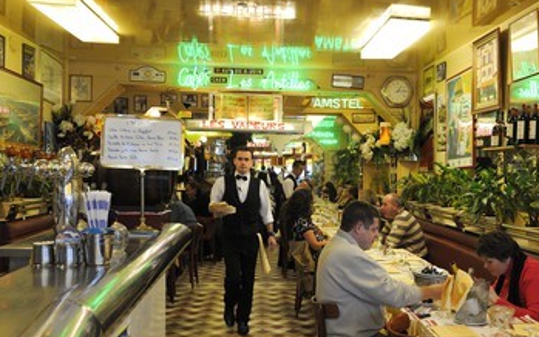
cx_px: 321
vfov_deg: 33.5
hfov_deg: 51.2
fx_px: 558
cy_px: 193
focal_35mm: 38
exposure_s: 1/60
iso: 800
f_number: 3.5
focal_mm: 31
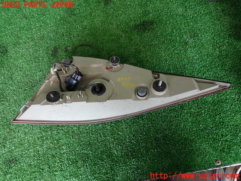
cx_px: 120
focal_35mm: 25
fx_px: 174
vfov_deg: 54.9
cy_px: 90
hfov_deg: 69.4
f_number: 2
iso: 160
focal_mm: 4.5
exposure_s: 1/60
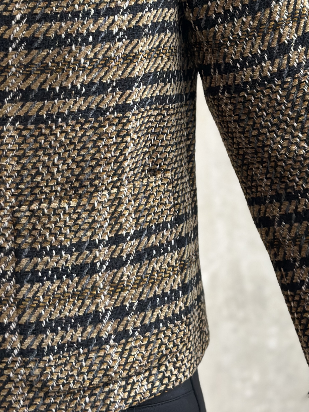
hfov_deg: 15.2
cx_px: 203
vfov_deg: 20.1
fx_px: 1155
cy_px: 106
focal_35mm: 97
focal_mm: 6.86
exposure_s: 1/50
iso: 125
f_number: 1.78
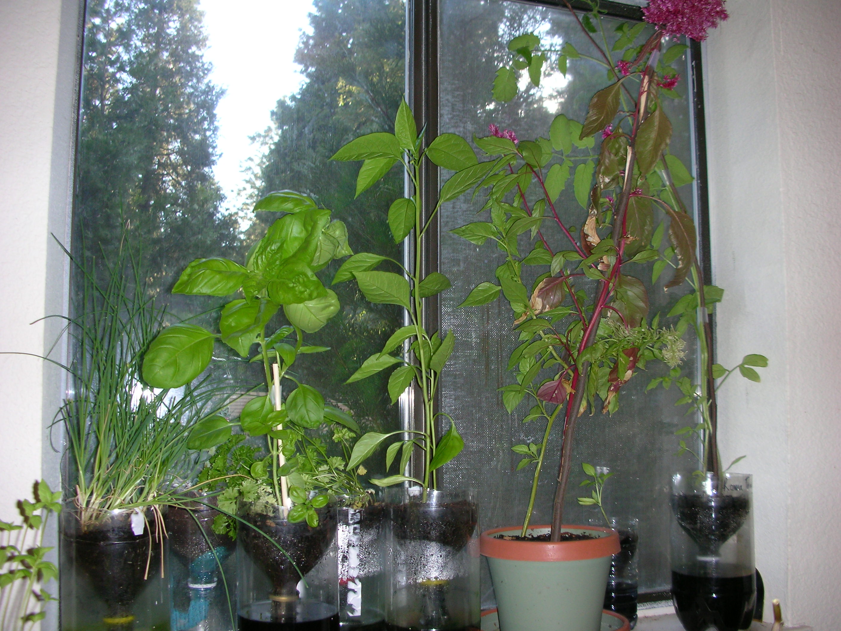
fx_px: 850
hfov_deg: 52.6
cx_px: 420
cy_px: 316
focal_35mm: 35
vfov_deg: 40.7
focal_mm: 5.8
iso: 50
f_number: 3
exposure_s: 1/60.1
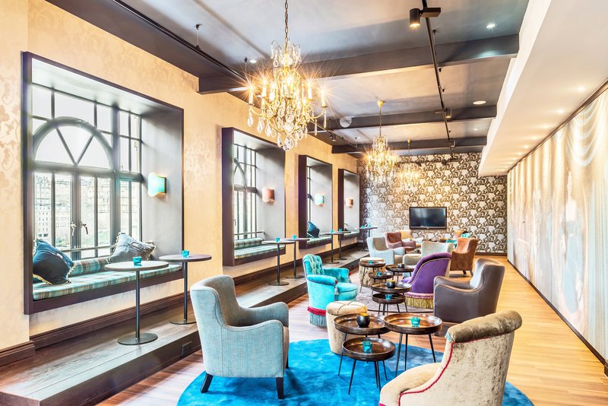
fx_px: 405
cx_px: 304
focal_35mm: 24
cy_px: 203
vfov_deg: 53.2
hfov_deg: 73.7
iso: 100
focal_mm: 24
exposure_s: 2.5
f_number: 11
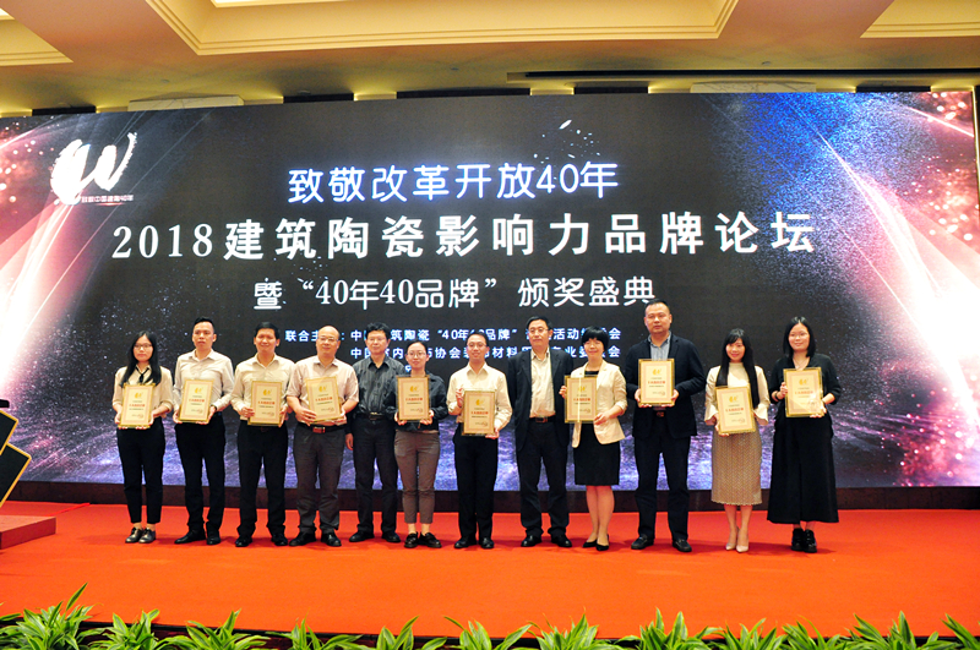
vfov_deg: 47.8
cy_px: 325
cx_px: 490
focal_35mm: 27
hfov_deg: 67.5
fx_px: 734
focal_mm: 18
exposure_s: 1/30
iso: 1600
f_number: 5
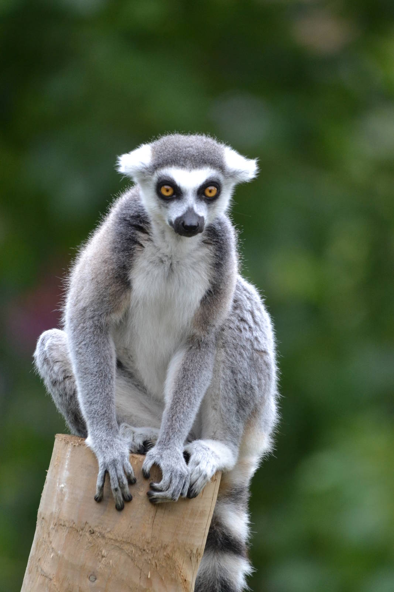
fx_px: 12309
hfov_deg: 1.8
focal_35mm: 750
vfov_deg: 2.7
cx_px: 197
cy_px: 296
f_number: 6.3
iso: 1250
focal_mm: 500
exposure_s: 1/500
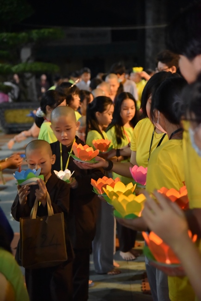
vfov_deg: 23.6
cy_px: 150
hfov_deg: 15.9
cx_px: 100
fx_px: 719
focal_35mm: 86
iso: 6400
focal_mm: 86
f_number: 4.5
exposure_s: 1/125
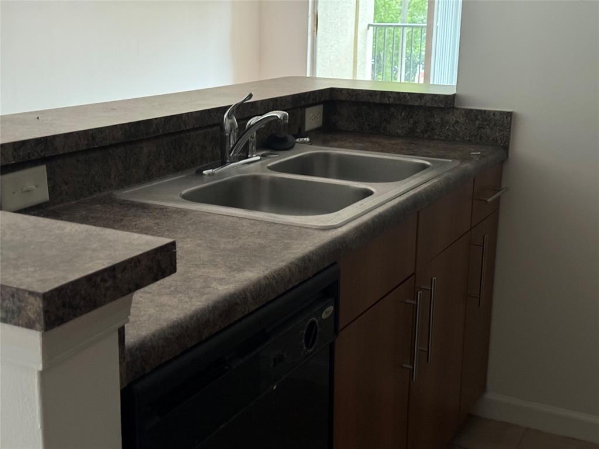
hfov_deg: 39.7
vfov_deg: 30.3
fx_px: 831
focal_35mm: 48
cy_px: 224
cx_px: 300
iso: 800
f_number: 1.78
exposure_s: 1/26
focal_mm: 6.76
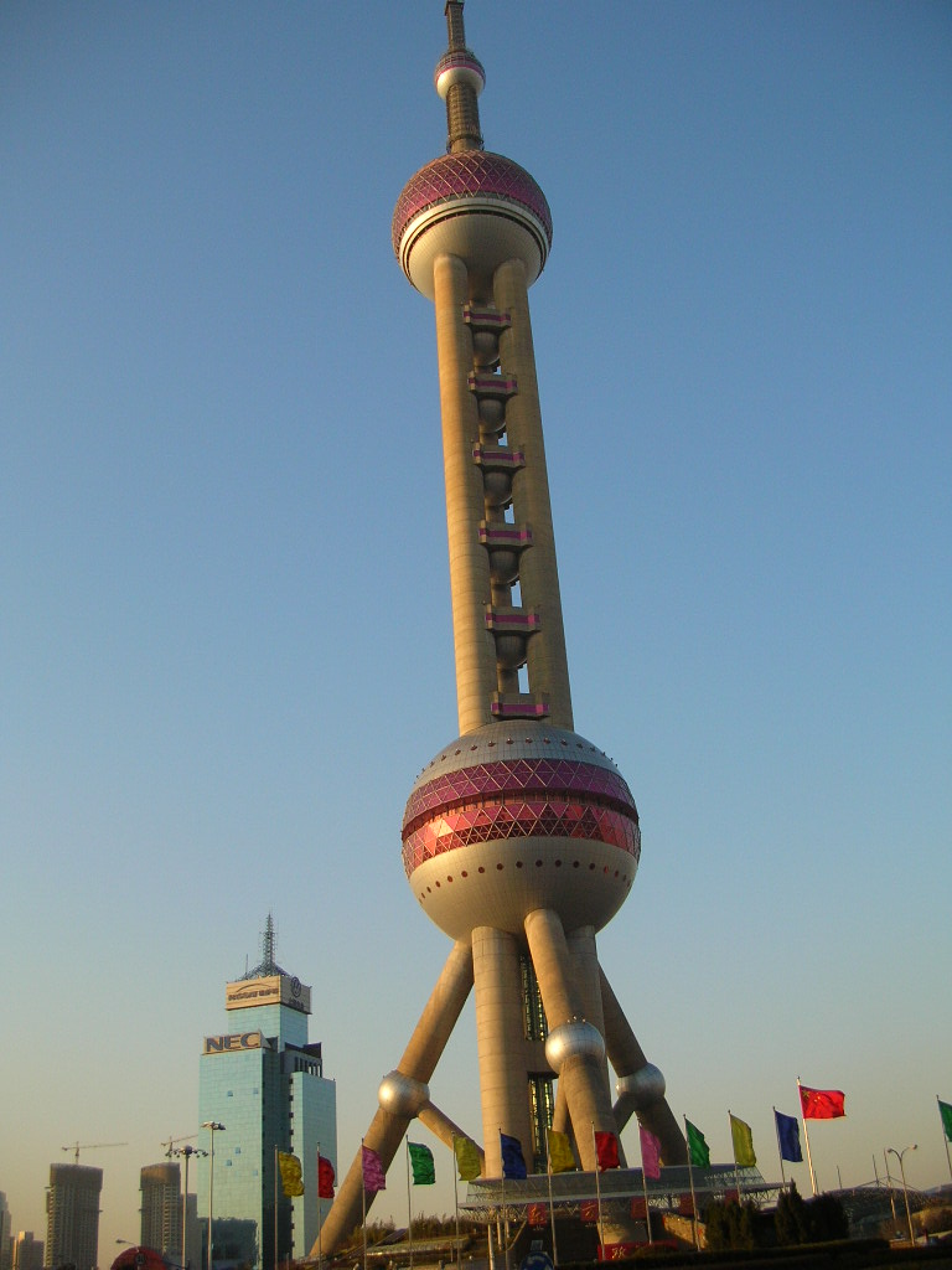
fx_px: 1283
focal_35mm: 35
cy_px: 635
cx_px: 476
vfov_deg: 52.6
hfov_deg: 40.7
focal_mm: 5.8
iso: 50
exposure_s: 1/454
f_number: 2.8
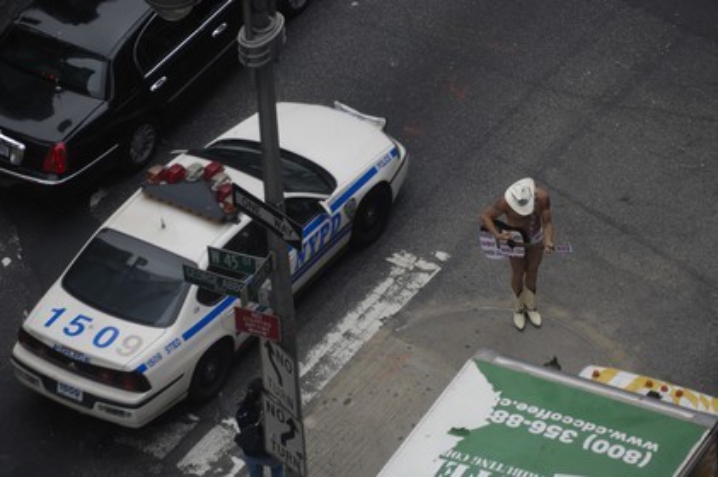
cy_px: 238
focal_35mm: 255
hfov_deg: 8.1
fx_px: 5082
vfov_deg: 5.4
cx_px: 359
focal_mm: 170
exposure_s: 1/250
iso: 200
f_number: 3.3
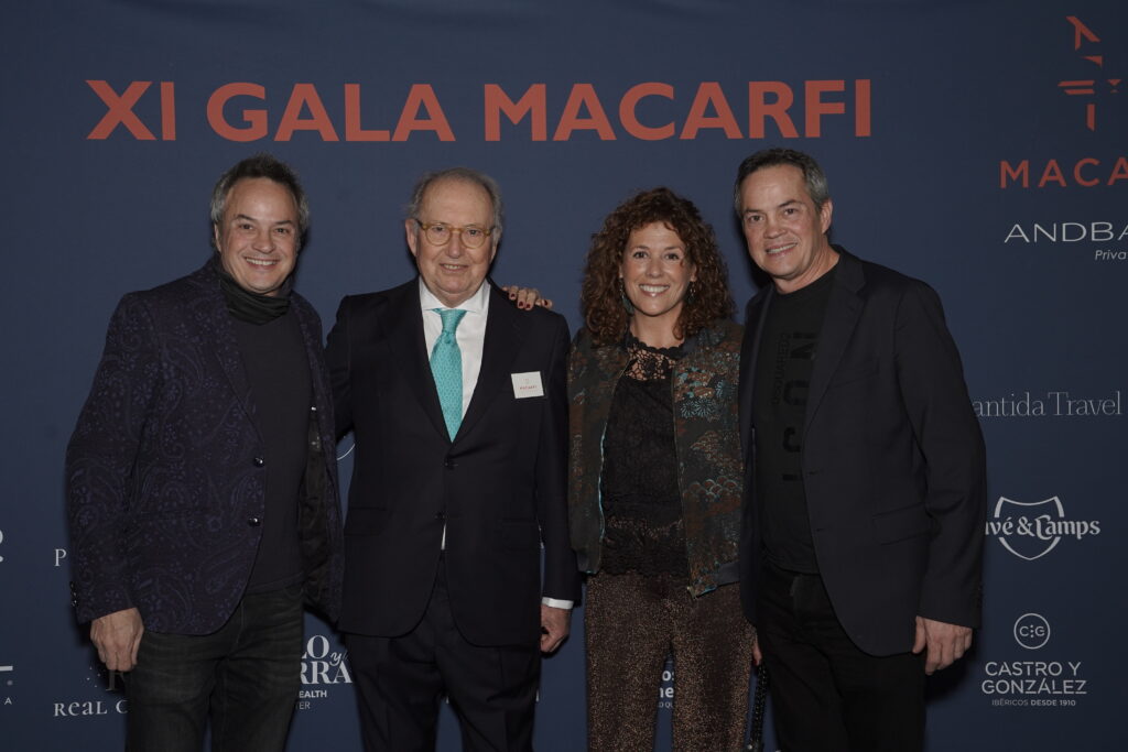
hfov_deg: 41.1
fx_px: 1504
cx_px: 564
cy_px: 376
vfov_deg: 28.1
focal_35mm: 48
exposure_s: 1/160
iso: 800
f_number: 5.6
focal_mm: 48
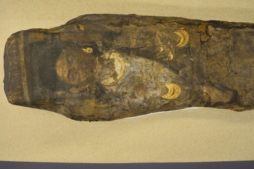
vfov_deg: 49.4
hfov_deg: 69.4
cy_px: 79
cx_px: 124
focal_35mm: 26
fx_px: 183
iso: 1000
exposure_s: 1/20
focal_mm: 24
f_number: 7.1
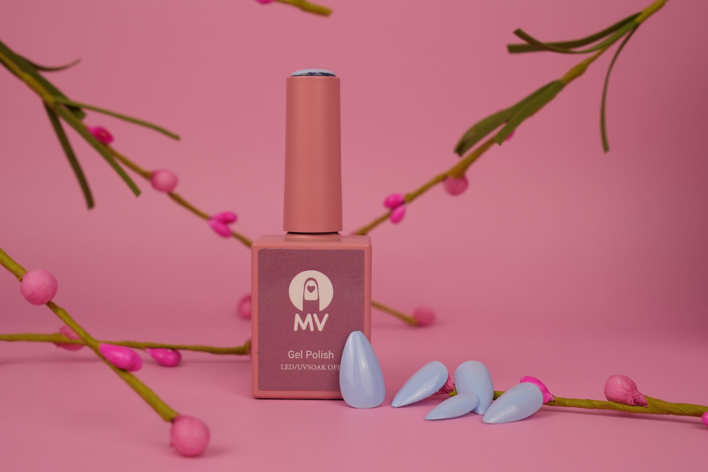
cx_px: 354
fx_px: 1023
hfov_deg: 38.2
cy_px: 236
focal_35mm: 52
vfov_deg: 26.0
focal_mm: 35
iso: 320
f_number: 5.6
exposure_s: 1/250
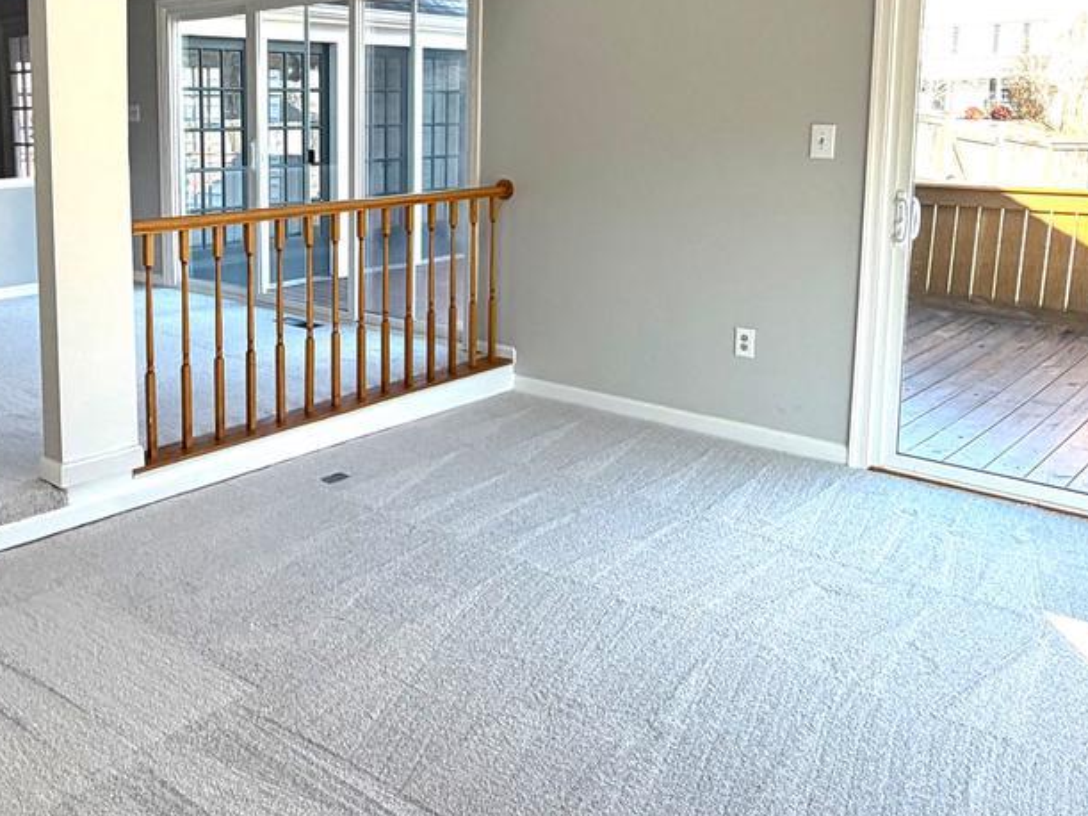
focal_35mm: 33
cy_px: 230
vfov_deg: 42.0
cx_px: 317
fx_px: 1037
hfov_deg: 53.6
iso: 50
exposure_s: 1/144
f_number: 2.2
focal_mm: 2.22
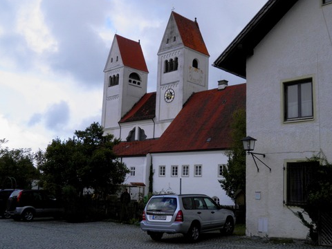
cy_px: 123
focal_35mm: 40
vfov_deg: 36.0
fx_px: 384
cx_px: 169
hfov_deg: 46.8
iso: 100
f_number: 5.7
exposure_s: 1/250
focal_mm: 7.1
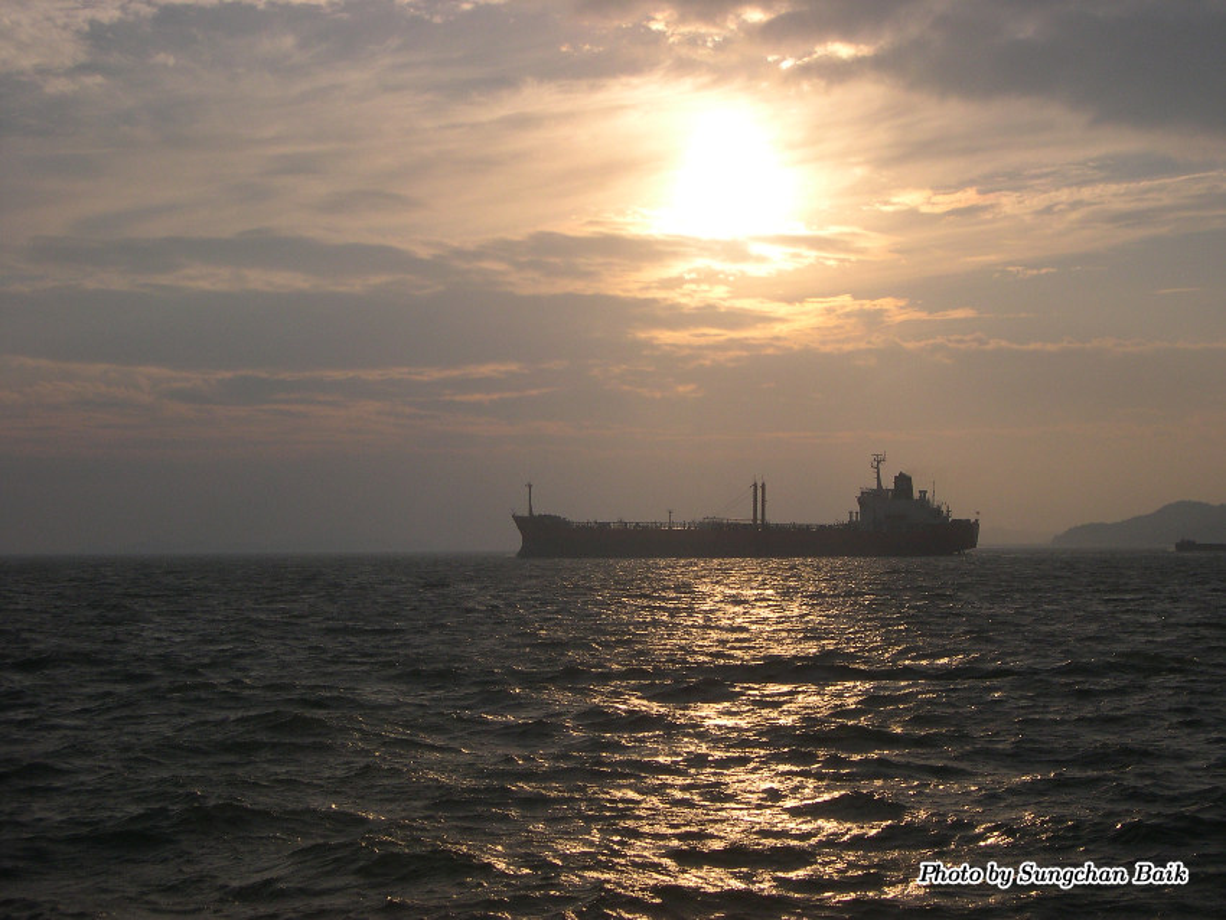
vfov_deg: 23.7
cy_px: 460
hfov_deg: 31.2
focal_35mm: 62
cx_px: 613
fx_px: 2196
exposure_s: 1/357
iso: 100
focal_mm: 13.2
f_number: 9.6
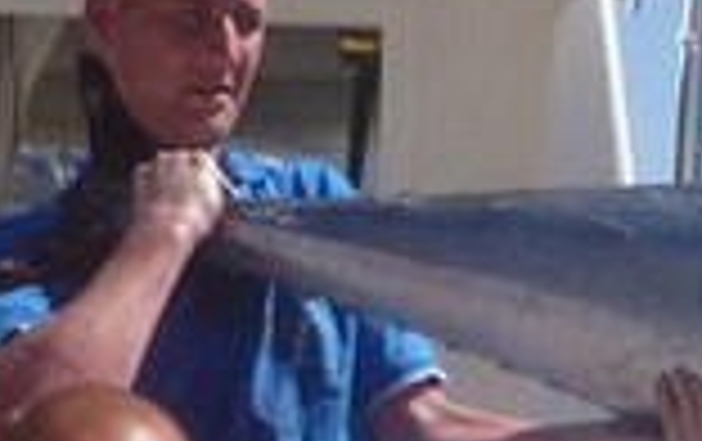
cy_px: 783
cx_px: 567
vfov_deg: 10.0
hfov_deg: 16.7
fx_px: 2376
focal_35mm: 124
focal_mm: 5.2
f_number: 3.4
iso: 100
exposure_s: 1/1000
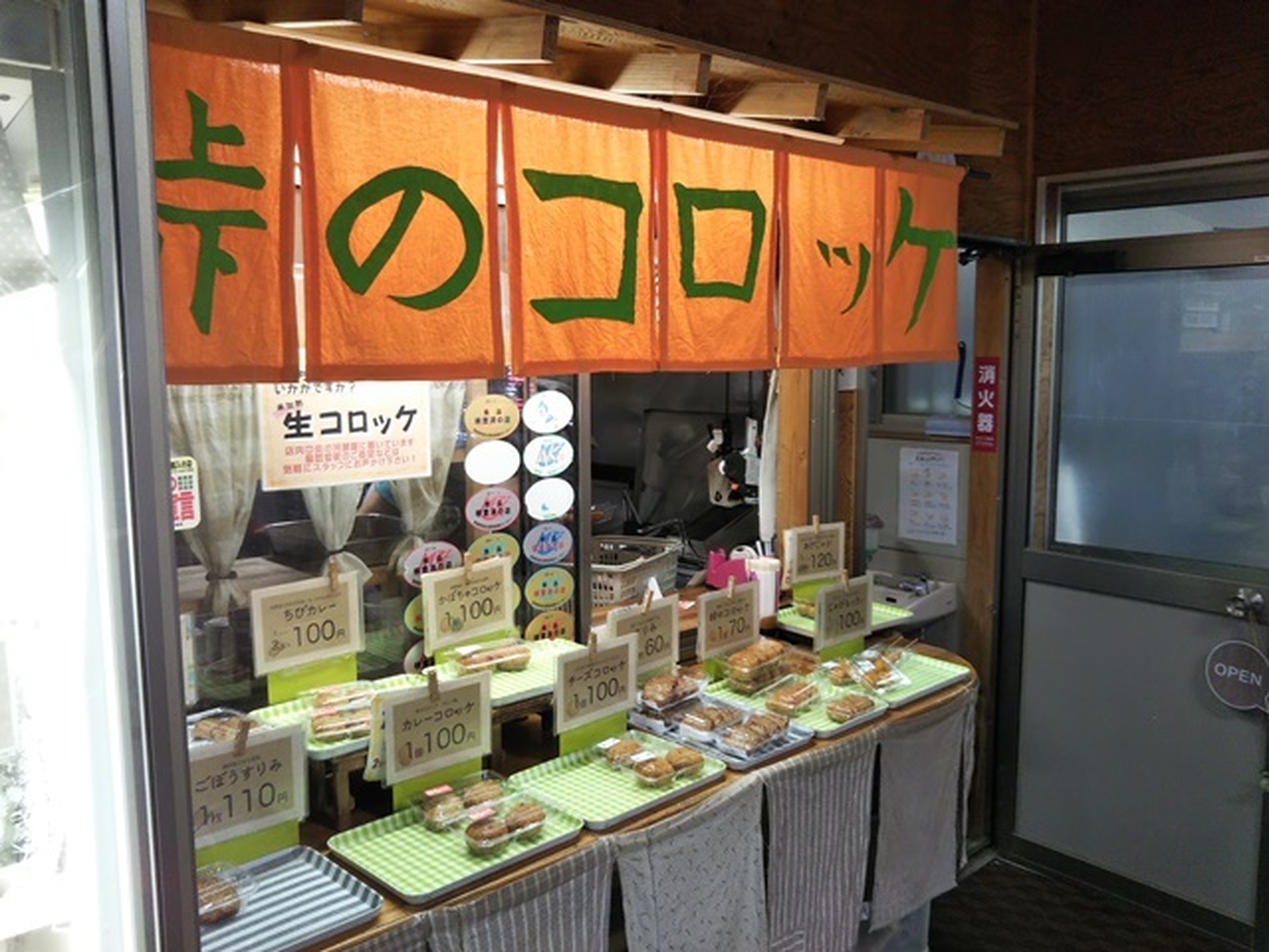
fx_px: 1100
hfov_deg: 60.0
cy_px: 476
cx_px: 634
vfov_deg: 46.8
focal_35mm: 30
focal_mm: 4
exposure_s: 1/30
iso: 80
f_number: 2.2
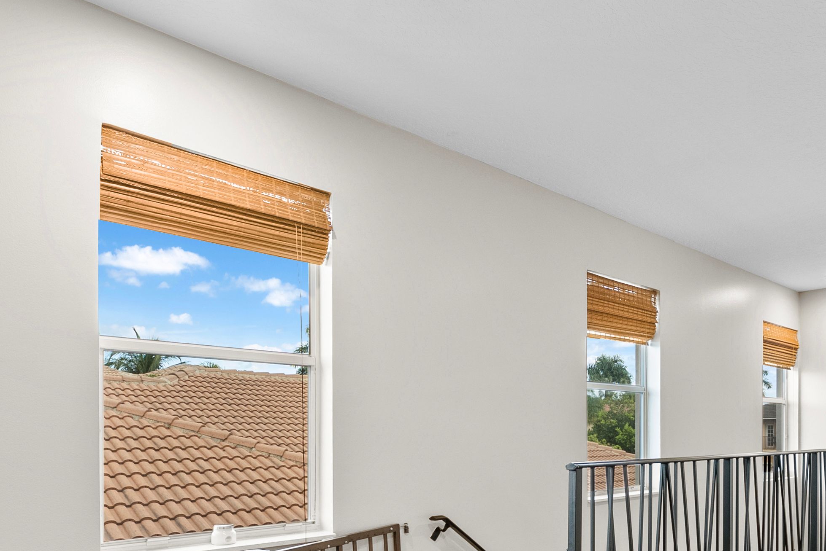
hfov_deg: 68.3
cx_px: 516
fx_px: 597
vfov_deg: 46.6
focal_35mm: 26
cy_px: 453
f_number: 8
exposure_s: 1/4
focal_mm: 12
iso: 400
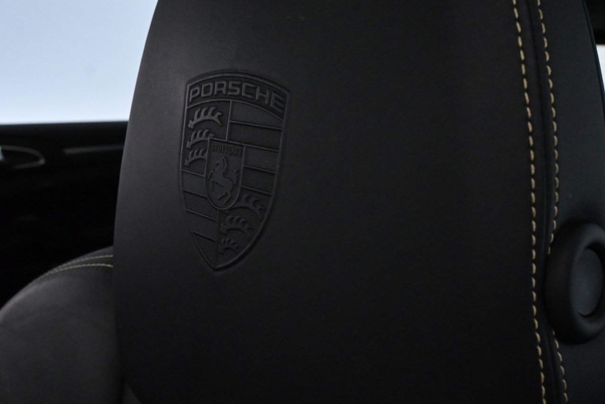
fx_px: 571
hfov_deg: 55.2
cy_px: 168
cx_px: 228
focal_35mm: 34
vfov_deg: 38.8
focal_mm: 18
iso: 8000
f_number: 7.1
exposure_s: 1/40
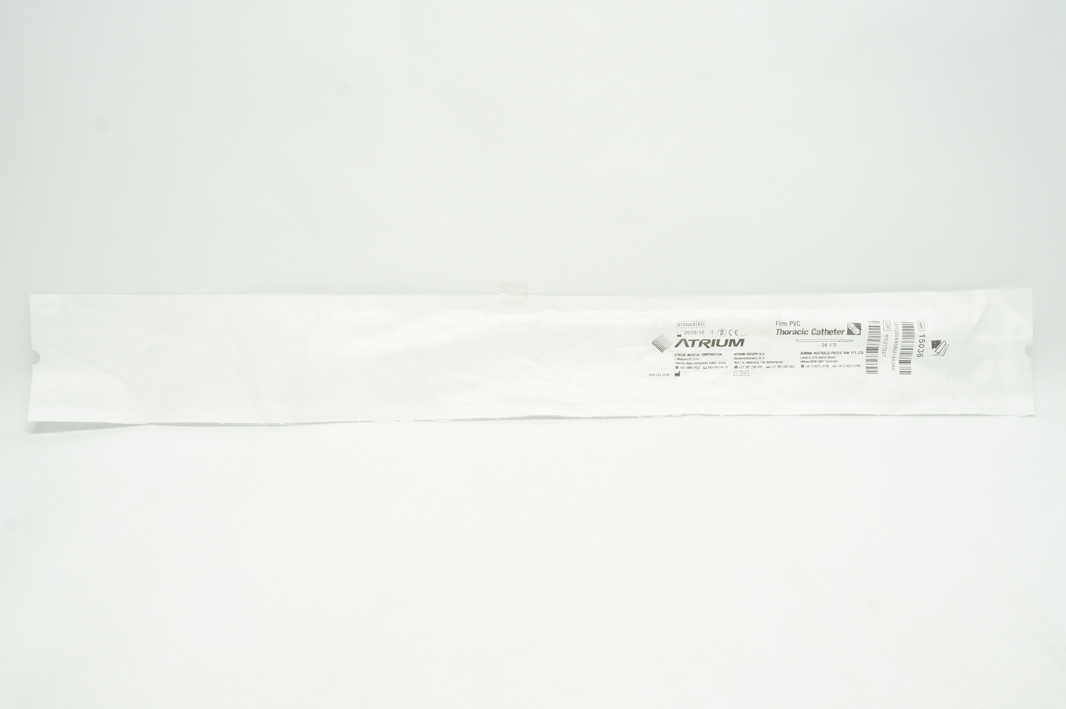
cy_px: 354
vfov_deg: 38.3
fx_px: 1020
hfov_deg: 55.2
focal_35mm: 34
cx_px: 533
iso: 400
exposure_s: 1/15
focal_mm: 23
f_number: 11
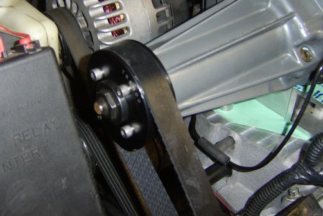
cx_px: 128
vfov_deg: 32.4
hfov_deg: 47.1
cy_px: 75
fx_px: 368
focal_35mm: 41
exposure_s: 1/30
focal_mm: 8.13
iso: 141
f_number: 2.7
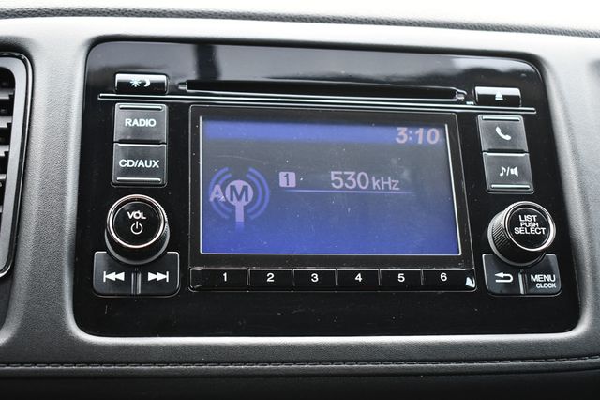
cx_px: 300
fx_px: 866
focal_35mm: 52
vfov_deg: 26.0
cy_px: 200
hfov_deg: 38.2
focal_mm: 35
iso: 900
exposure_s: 1/125
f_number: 4.5
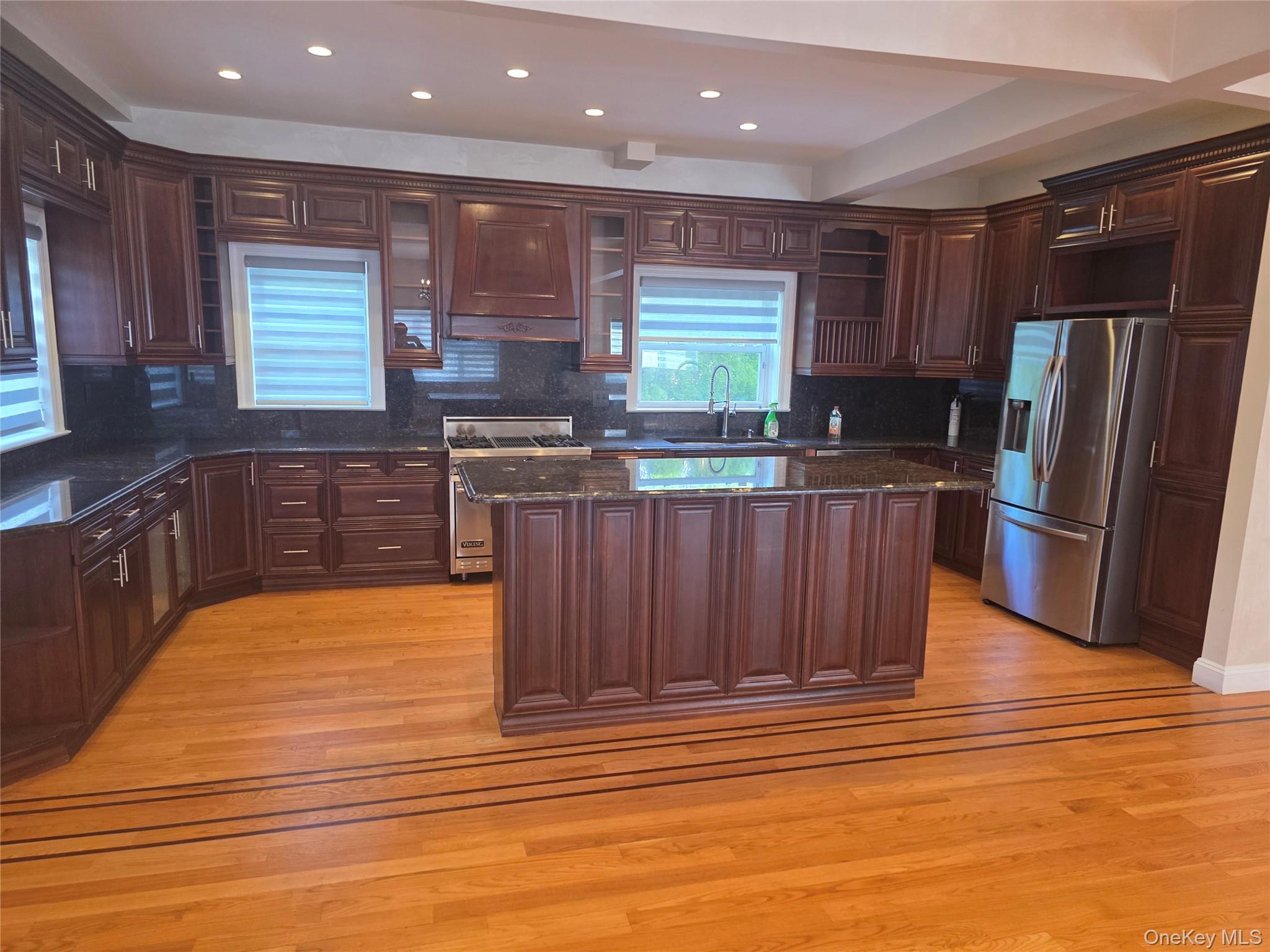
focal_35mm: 23
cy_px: 476
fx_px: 844
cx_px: 635
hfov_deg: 73.9
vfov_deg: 58.9
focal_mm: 6.3
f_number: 1.7
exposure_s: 1/120
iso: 250
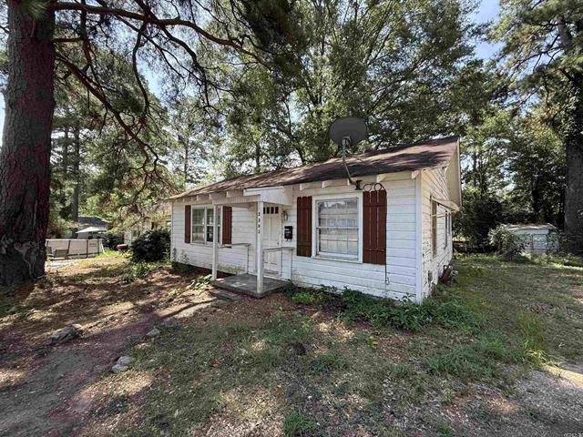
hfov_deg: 102.1
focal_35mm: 14
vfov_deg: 85.7
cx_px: 292
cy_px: 218
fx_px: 236
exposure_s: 1/405
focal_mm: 2.22
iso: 64
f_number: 2.2
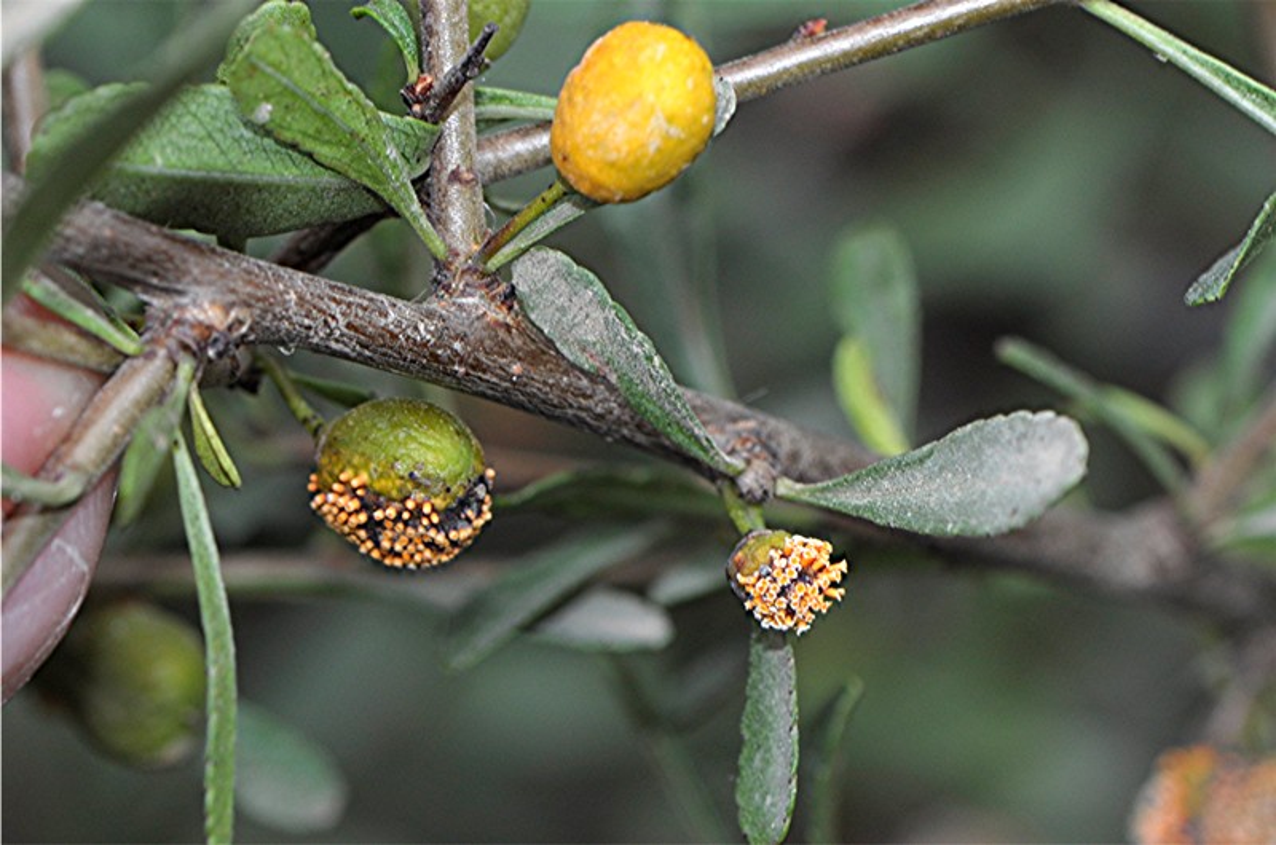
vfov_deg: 8.7
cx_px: 638
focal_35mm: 158
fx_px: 5571
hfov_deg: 13.1
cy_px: 422
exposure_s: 1/60
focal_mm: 105
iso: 200
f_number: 10
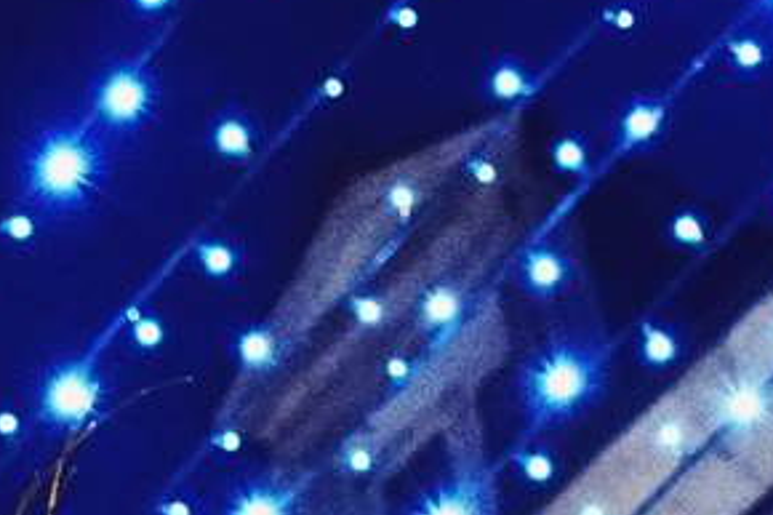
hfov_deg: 7.8
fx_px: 5510
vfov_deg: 5.2
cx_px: -520
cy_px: 1298
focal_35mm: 257
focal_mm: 31
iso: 4000
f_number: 4.2
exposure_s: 1/60
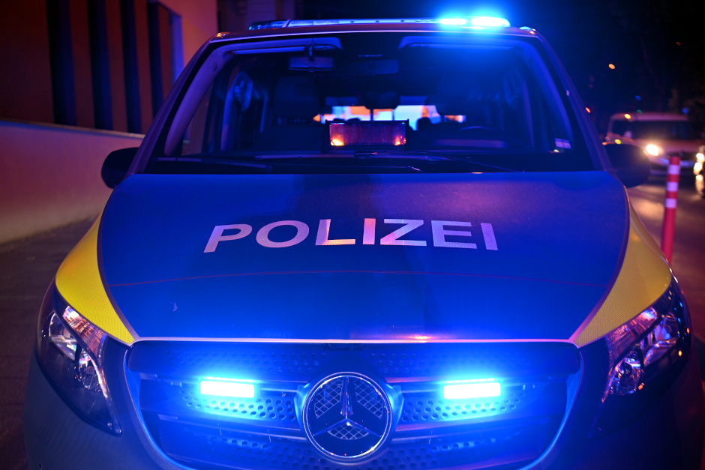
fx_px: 744
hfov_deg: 50.7
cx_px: 352
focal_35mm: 38
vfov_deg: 35.1
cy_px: 235
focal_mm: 38
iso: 400
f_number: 4.5
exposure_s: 1/20
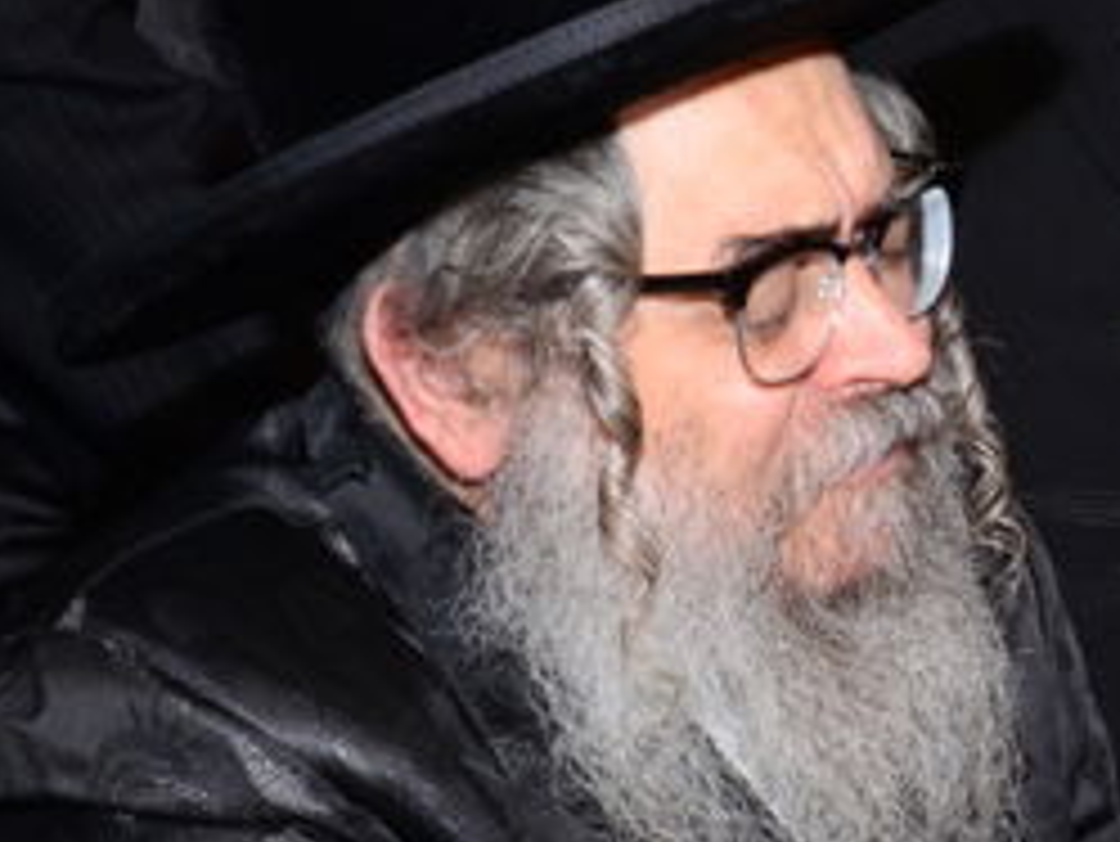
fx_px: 4208
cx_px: 1610
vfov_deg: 11.4
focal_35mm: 130
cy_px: 468
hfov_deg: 14.3
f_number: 6.3
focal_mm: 22
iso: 1000
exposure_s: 1/80
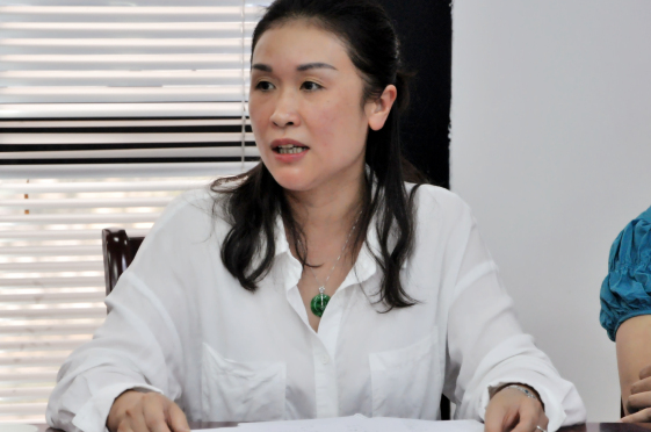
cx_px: 287
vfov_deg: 6.5
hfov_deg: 9.8
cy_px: 202
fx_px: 3803
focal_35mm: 211
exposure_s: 1/60
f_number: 5.6
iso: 900
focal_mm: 105
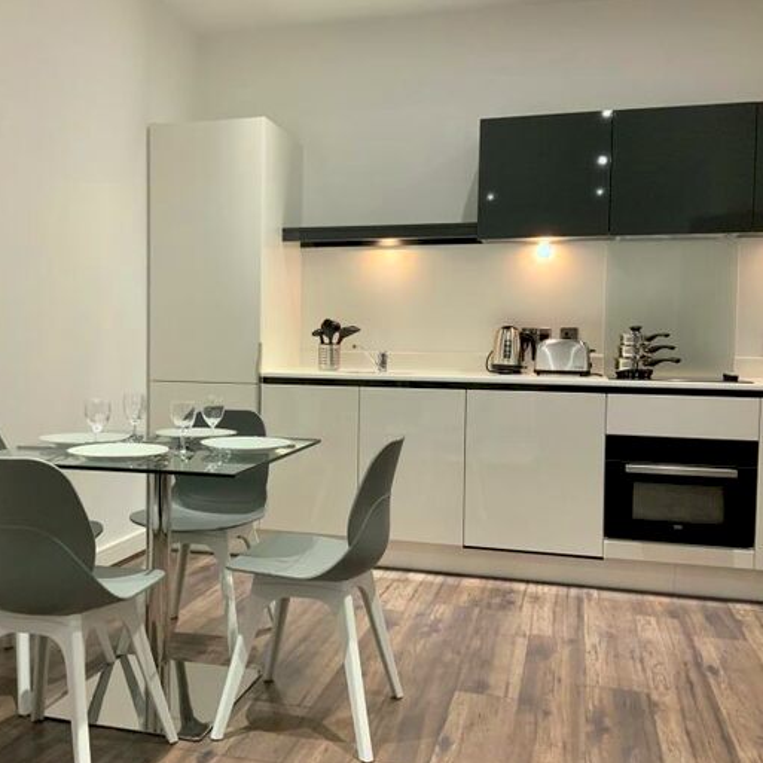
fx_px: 873
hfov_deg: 47.0
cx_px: 320
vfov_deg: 47.2
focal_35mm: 35
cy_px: 386
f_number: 1.8
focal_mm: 3
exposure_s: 1/60
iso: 200
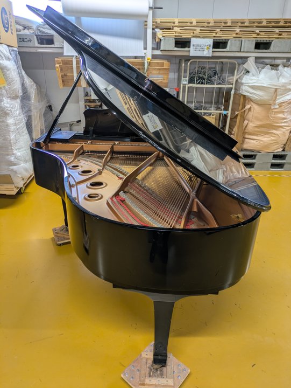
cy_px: 194
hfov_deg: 54.9
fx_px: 280
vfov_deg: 69.4
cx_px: 146
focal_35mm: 25
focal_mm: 5.43
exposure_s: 1/40
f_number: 1.89
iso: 68
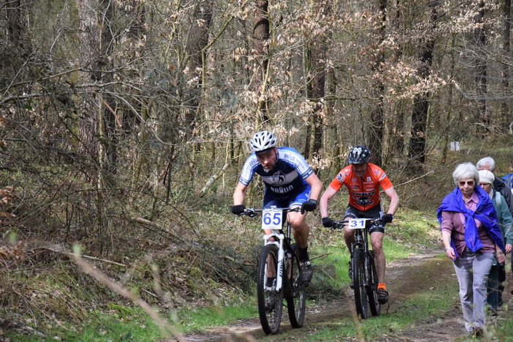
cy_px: 171
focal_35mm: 147
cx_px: 256
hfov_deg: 14.0
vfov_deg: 9.3
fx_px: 2095
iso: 4000
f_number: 7.1
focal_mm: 98
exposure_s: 1/2000
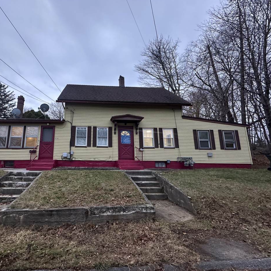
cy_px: 136
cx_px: 99
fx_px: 151
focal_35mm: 17
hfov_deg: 82.2
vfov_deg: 84.0
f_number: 2.2
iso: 200
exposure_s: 1/60
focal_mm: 2.22
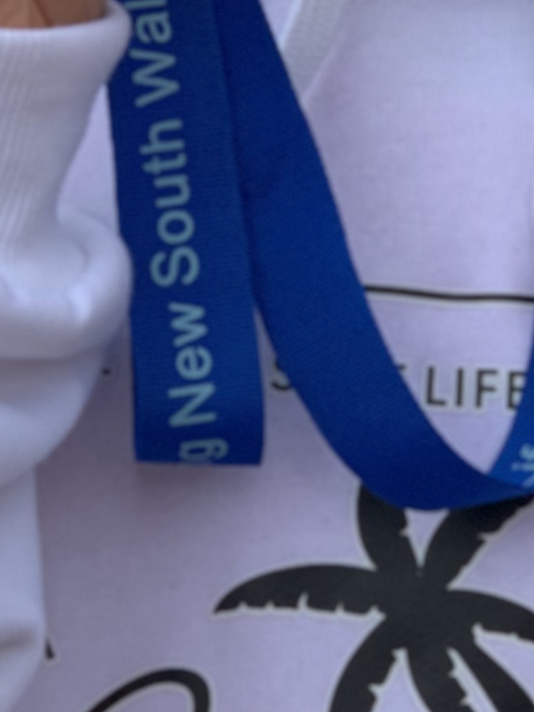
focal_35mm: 236
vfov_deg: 8.4
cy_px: 87
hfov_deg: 6.3
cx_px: 305
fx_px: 4854
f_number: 2.4
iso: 16
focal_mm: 6
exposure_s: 1/363
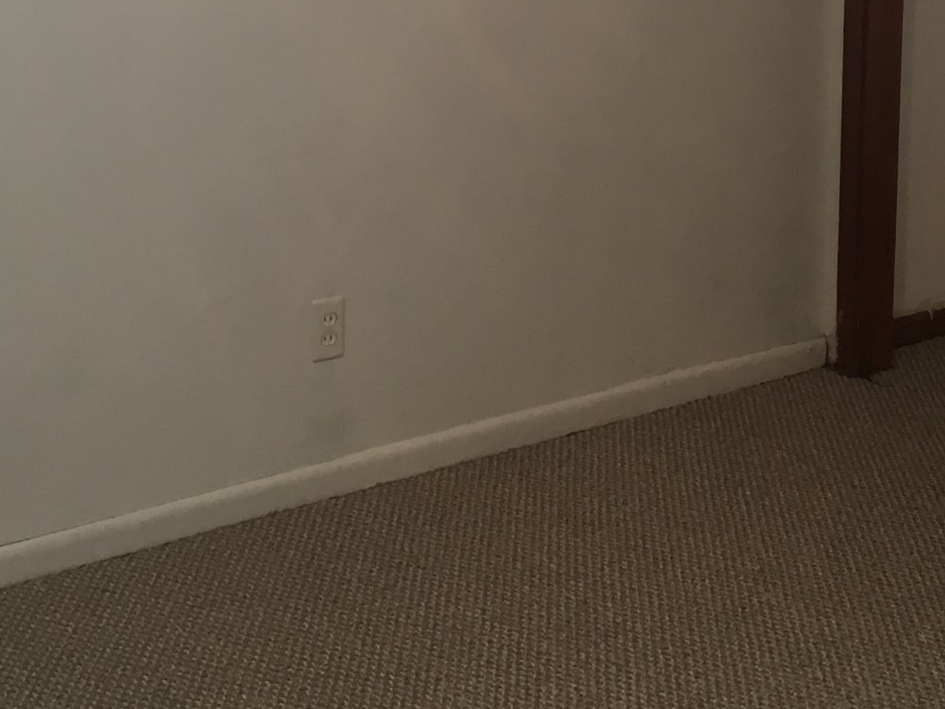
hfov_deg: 27.2
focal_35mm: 71
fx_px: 1938
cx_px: 636
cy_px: 37
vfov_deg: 20.2
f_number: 2.2
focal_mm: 4.15
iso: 80
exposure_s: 1/33
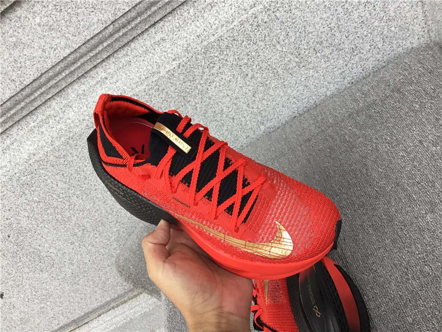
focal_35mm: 31
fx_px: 396
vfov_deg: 45.4
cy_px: 166
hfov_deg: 58.4
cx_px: 221
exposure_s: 1/100
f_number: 2.4
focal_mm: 3.3
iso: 50
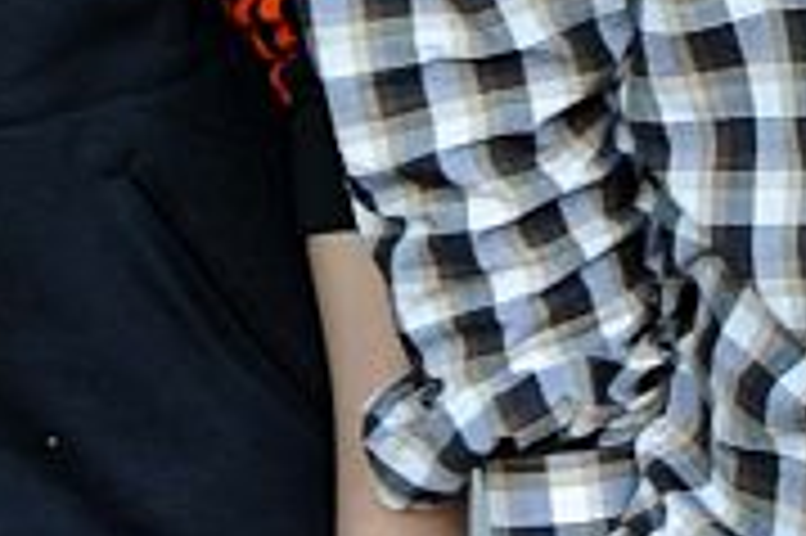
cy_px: -696
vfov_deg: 6.1
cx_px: 477
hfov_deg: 9.5
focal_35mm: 217
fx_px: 4854
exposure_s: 1/80
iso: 500
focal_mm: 38
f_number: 3.2
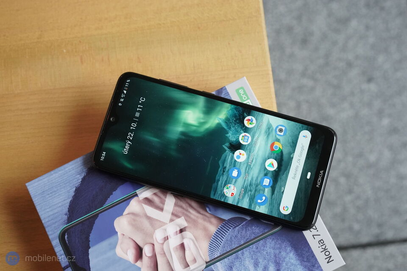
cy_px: 136
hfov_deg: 36.2
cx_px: 204
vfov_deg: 24.6
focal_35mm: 55
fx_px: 622
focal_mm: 55
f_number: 7.1
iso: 6400
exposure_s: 1/160
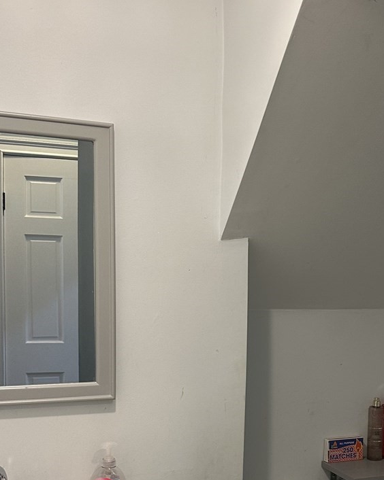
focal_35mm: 51
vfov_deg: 36.1
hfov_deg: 29.0
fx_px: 725
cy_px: 343
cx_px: 310
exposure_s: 1/60
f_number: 1.78
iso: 200
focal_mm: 6.86
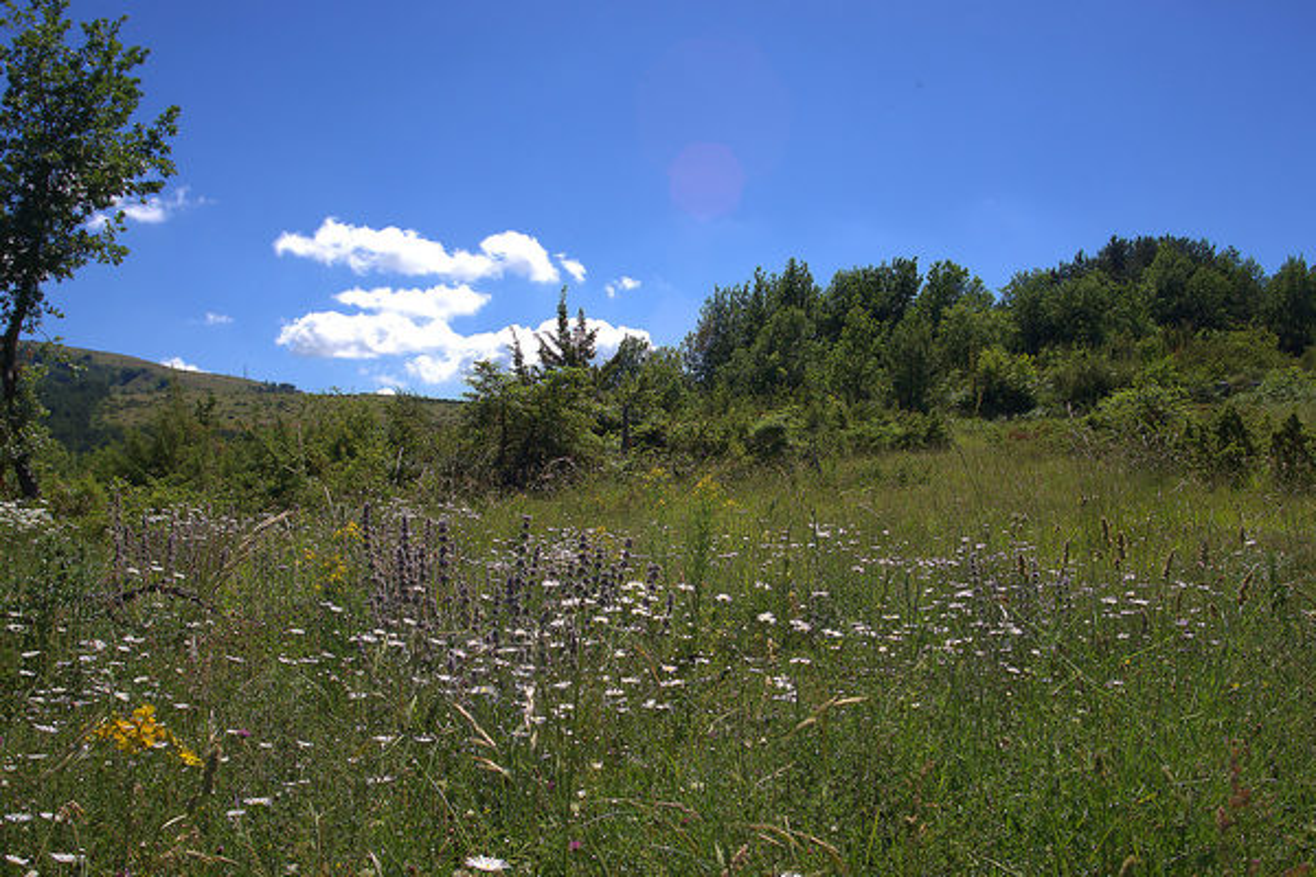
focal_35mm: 34
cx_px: 658
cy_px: 438
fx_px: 1243
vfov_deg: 38.9
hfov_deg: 55.8
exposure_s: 1/160
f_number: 14
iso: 200
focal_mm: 34
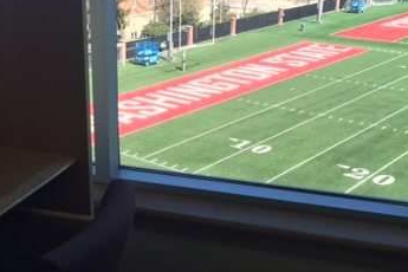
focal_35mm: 56
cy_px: 166
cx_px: 145
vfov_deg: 24.1
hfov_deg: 35.4
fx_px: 635
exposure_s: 1/820
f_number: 2.2
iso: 32
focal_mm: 4.15
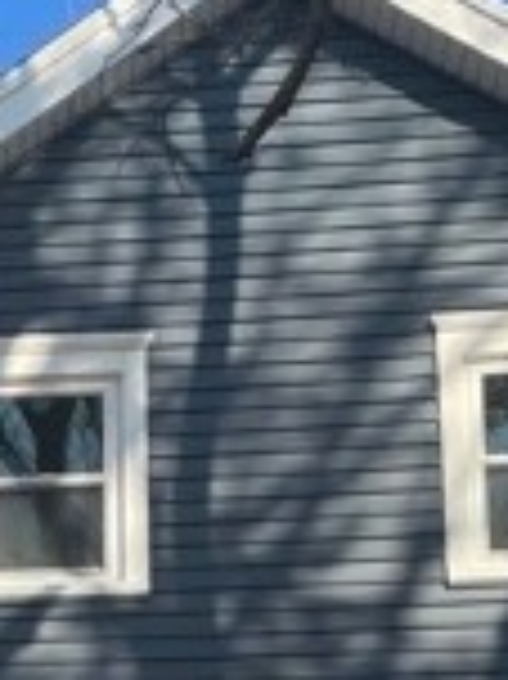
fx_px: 2587
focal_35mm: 132
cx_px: -171
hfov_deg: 10.9
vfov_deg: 14.4
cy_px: 860
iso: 32
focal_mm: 4.2
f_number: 1.6
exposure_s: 1/1887
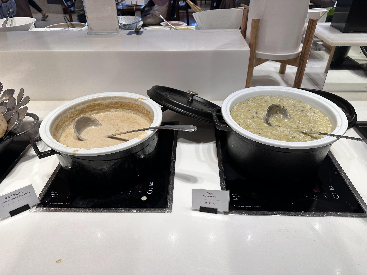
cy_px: 138
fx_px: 254
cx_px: 184
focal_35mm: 24
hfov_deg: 71.6
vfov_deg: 56.8
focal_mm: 6.86
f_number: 1.78
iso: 64
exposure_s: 1/140
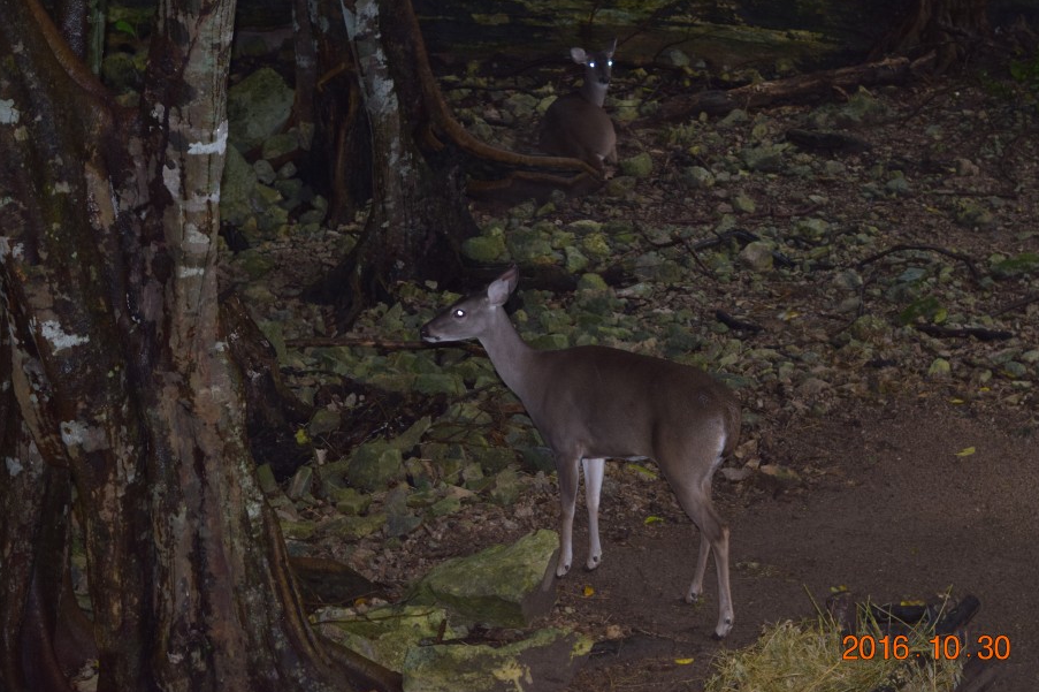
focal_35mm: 94
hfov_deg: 21.8
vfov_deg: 14.6
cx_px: 533
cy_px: 314
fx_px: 2699
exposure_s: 1/30
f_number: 5.6
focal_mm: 55
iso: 800
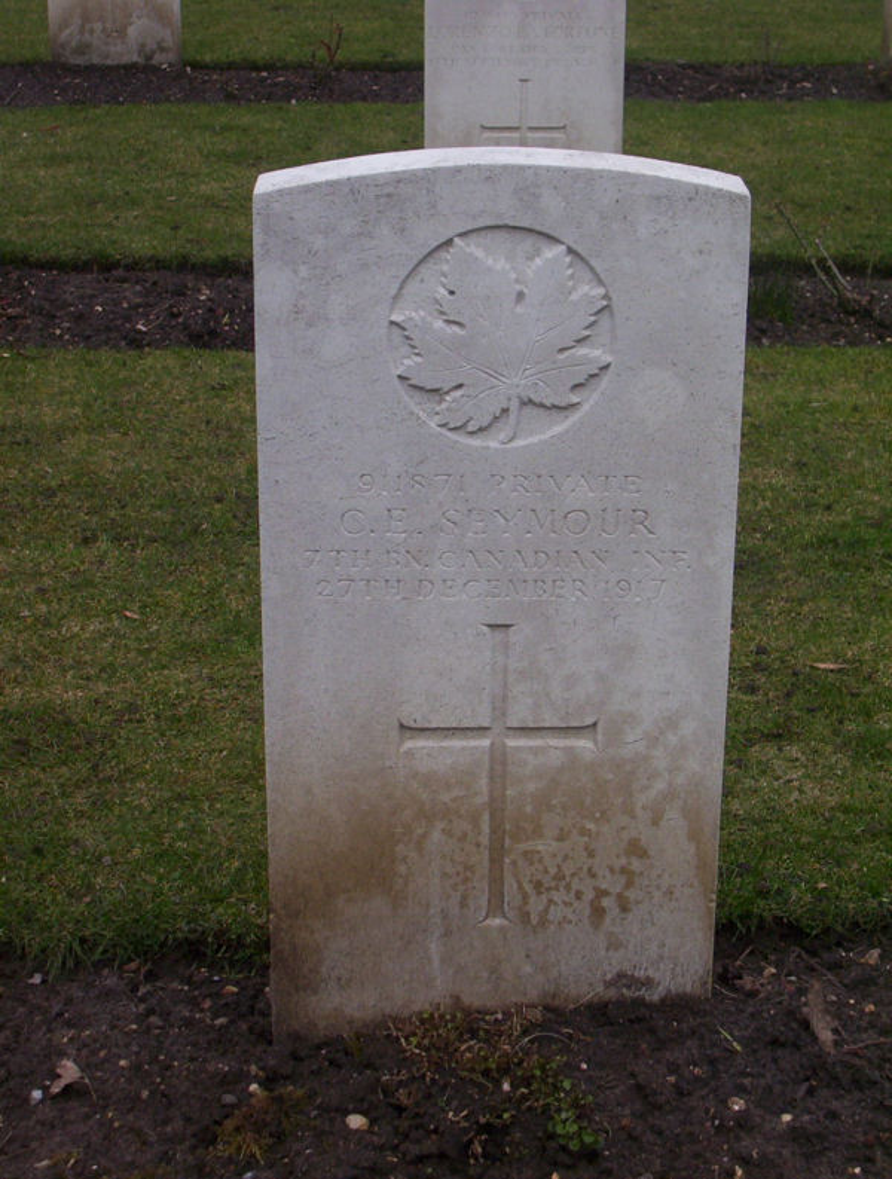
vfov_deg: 24.0
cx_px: 446
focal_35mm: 81
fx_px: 2767
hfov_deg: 18.3
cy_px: 590
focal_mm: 10.76
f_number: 3.62
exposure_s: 1/355
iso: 100
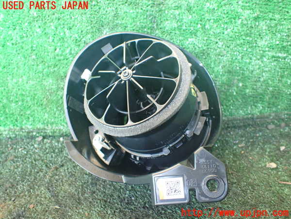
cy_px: 110
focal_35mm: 30
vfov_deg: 46.8
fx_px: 252
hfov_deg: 60.0
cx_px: 146
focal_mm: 5.4
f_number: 2.3
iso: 800
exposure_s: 1/80
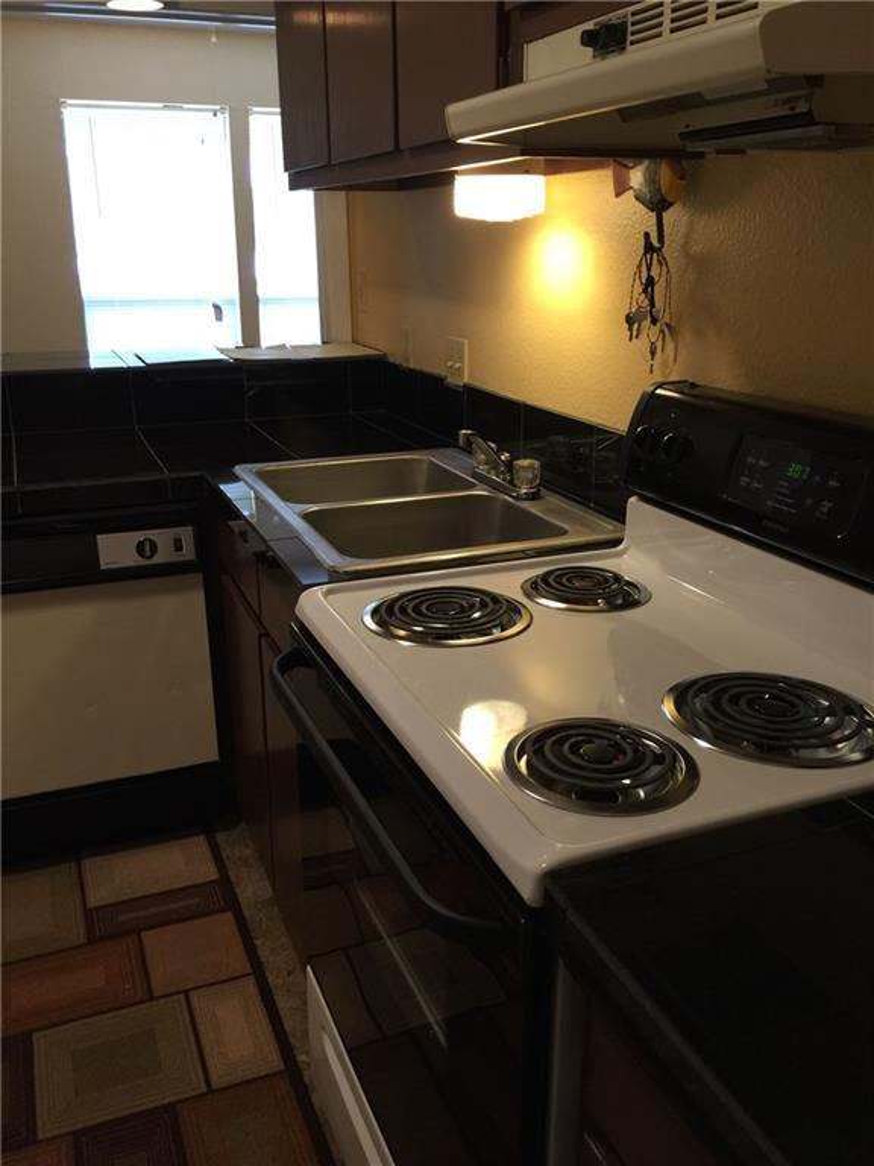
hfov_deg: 48.2
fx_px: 976
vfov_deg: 61.7
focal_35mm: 29
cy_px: 583
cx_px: 437
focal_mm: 4.15
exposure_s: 1/15
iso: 50
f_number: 2.2
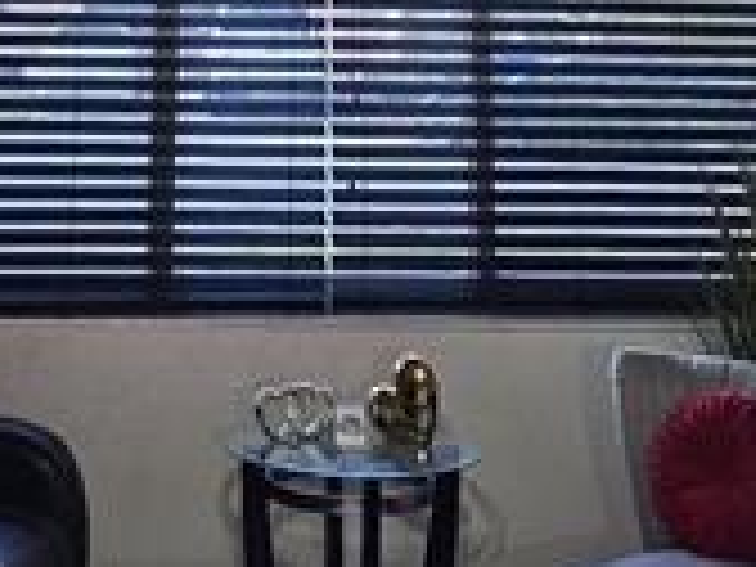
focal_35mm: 82
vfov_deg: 15.6
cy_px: -436
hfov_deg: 23.8
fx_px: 1791
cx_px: 270
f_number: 1.7
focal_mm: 6.3
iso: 500
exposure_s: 1/60
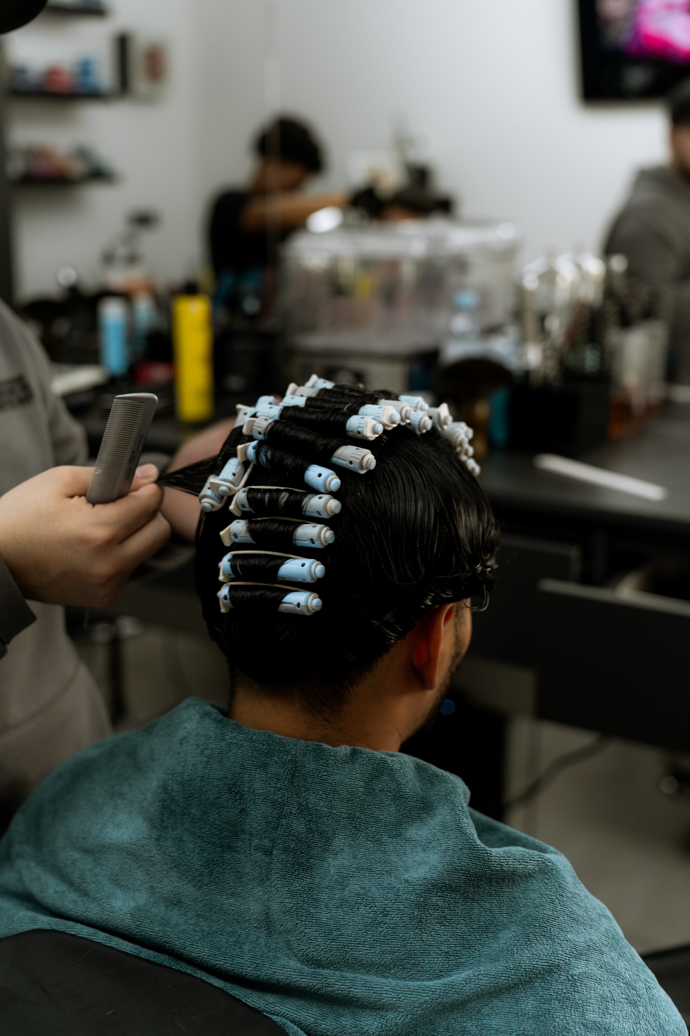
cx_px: 345
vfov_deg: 49.6
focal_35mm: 39
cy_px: 518
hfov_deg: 34.2
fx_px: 1121
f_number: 2.8
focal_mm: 39
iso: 125
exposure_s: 1/60
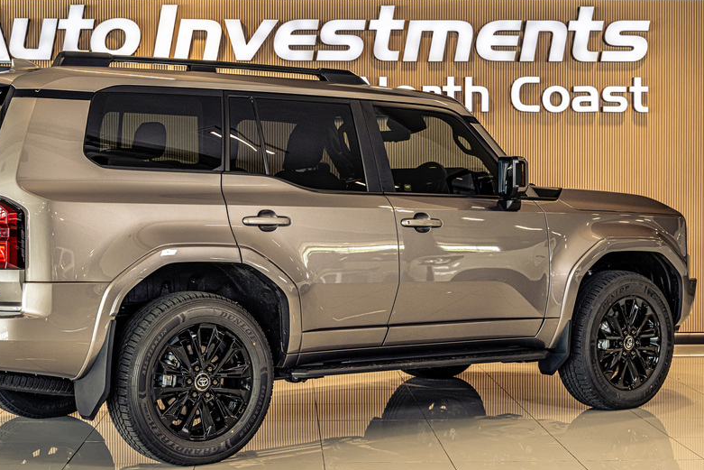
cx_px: 274
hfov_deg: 28.0
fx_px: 1408
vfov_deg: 18.9
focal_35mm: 72
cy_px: 202
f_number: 4.5
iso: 500
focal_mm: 55
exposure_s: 1/125
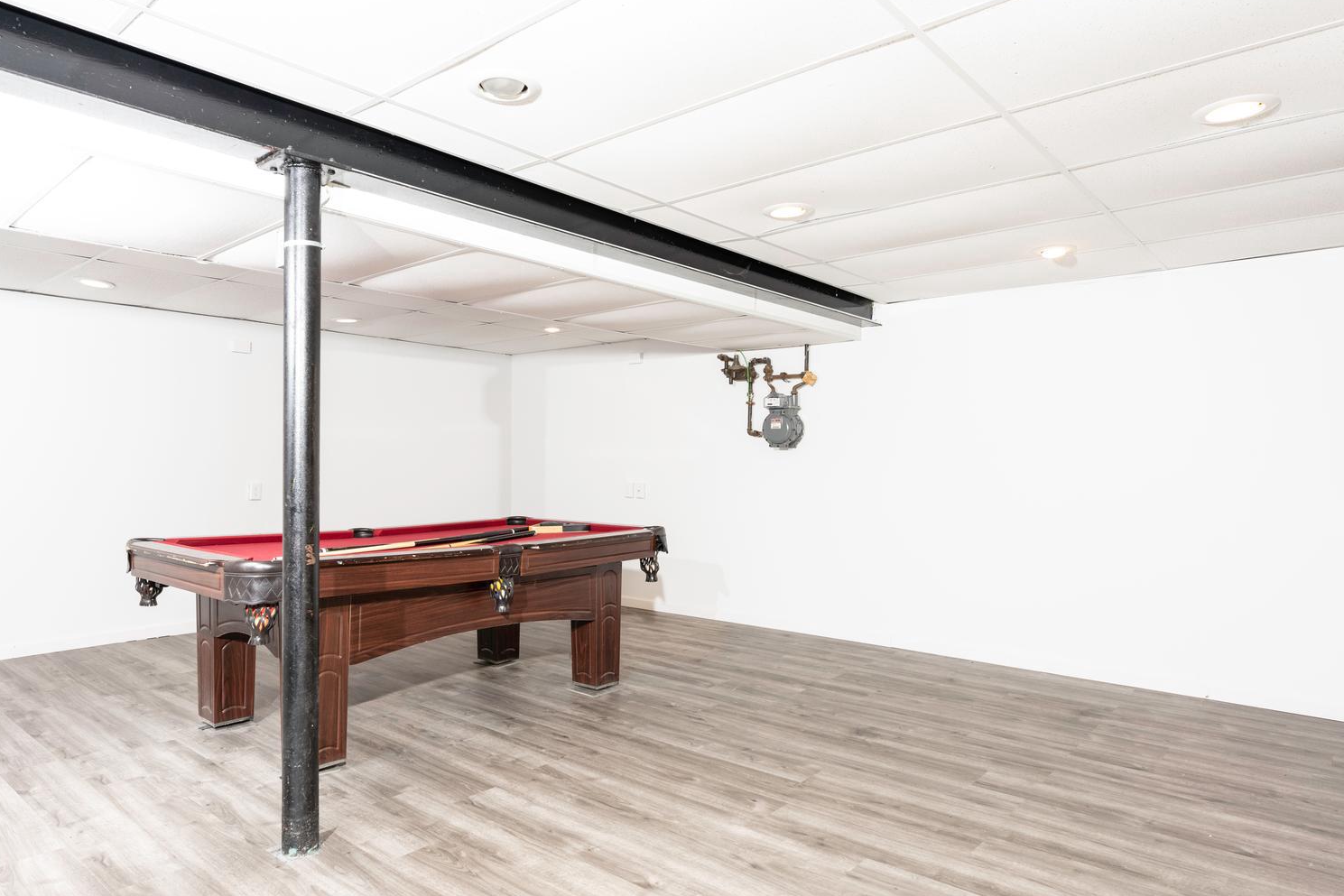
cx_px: 615
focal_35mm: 22
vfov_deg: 57.2
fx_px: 821
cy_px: 459
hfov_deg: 78.4
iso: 200
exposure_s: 1/60
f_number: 7.1
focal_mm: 16
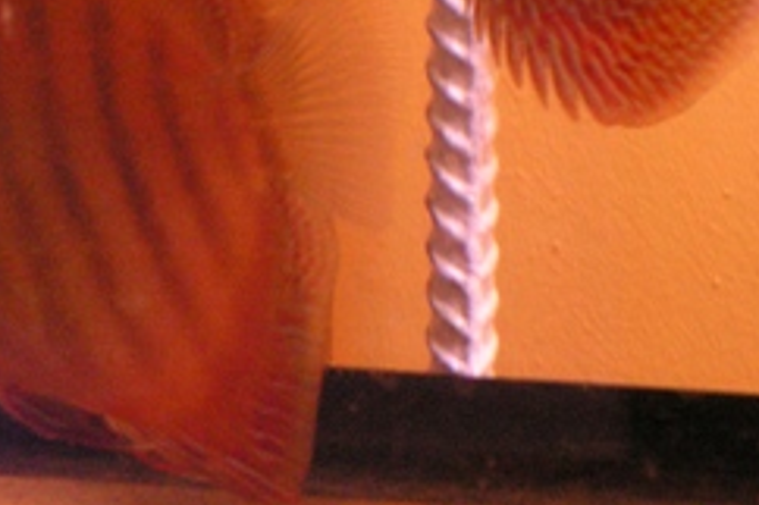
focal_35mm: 199
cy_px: -24
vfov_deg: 6.9
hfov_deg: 10.3
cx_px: 543
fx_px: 4193
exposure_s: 1/8
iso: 400
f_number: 4.8
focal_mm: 15.8
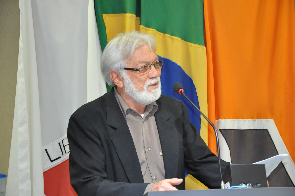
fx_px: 810
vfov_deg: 13.8
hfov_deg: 20.6
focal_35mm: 99
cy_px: 98
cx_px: 148
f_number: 5.3
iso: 2000
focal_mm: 66
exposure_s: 1/60
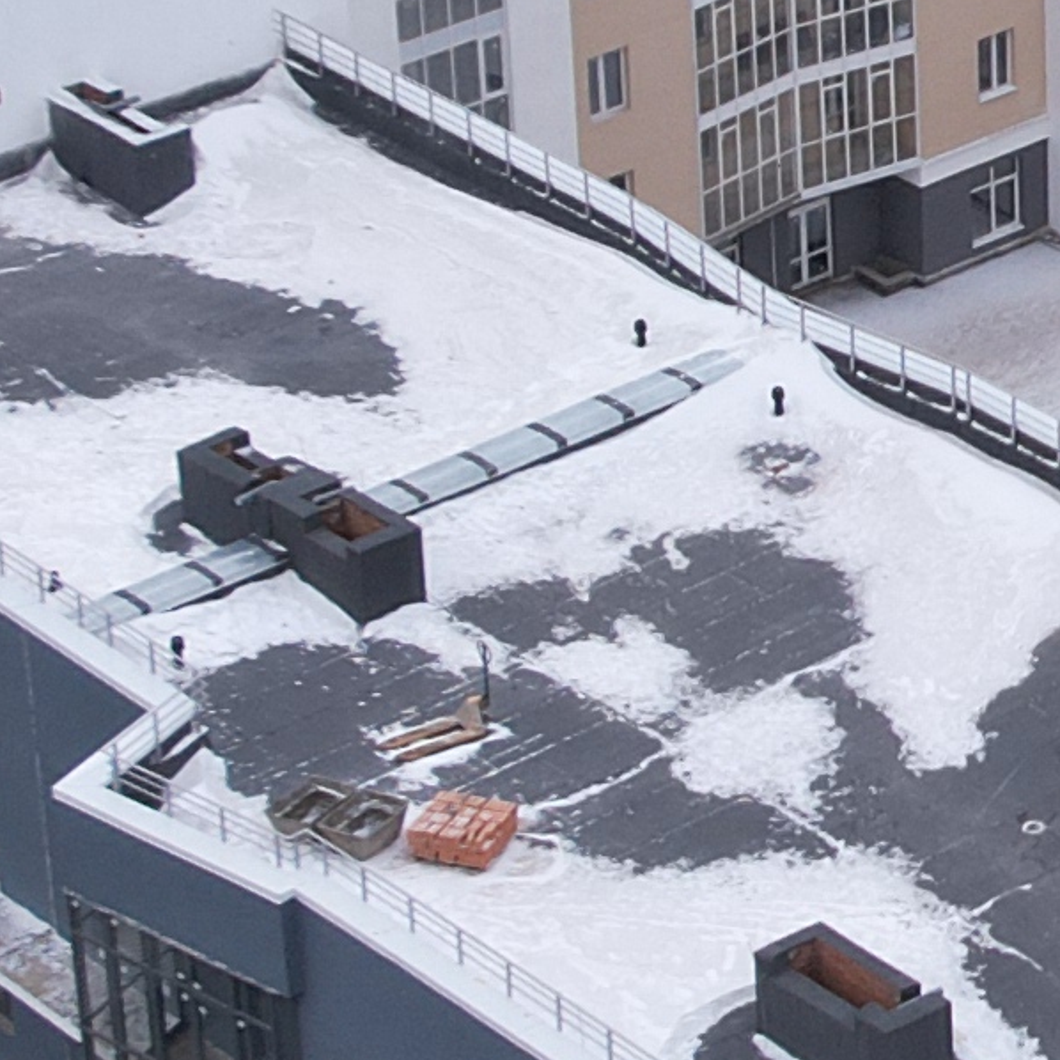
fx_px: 5924
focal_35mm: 171
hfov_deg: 9.8
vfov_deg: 10.2
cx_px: 1769
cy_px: 108
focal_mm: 8.38
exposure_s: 1/80
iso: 100
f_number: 2.8
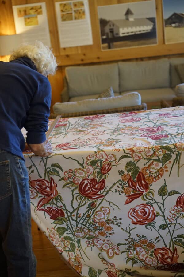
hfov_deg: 24.6
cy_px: 138
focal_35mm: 55
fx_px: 422
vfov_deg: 36.2
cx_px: 92
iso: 1600
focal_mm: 55
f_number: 3.2
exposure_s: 1/160
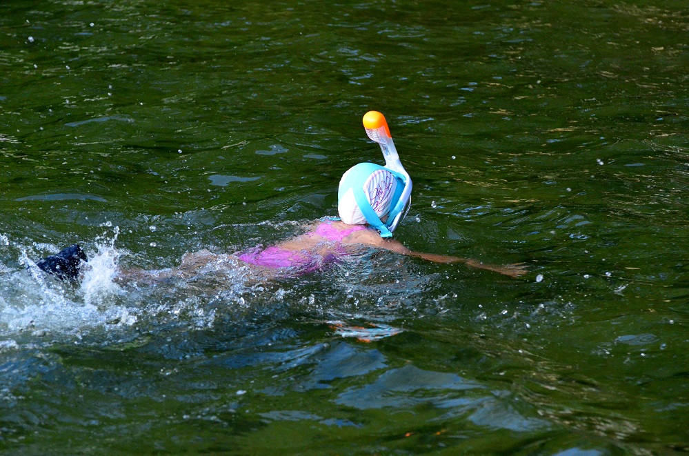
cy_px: 228
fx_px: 3494
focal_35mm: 183
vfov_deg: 7.5
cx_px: 344
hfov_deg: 11.3
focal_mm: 122
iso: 3200
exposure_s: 1/5000
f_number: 4.8
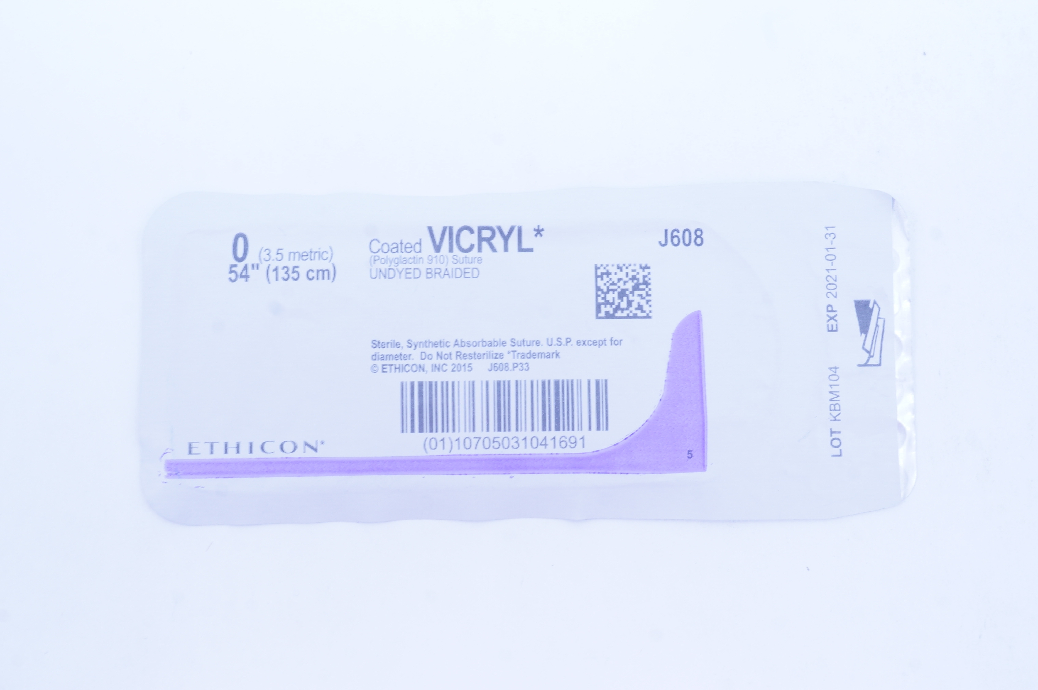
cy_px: 345
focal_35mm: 44
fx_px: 1253
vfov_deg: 30.8
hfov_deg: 45.0
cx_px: 519
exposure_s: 1/10
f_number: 13
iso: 400
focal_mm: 29
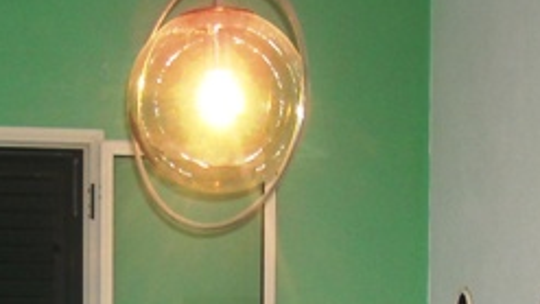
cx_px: 201
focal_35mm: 99
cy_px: 468
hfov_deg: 21.5
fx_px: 1418
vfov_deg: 11.7
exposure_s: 1/60
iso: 200
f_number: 2.8
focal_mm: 5.7
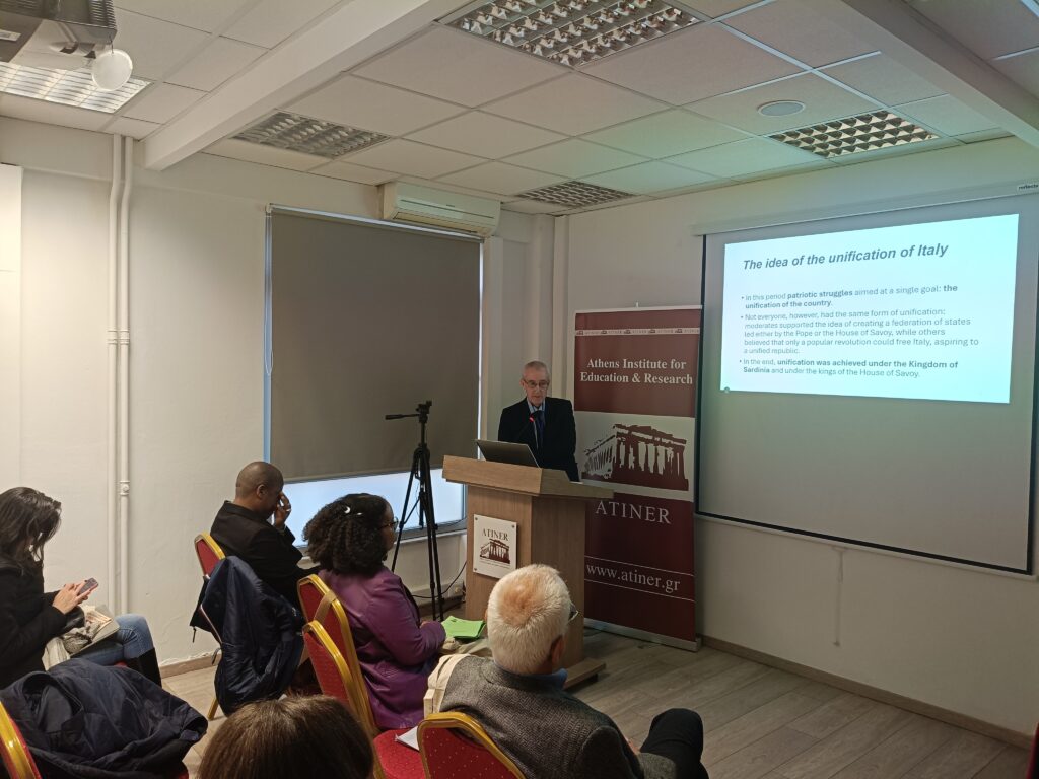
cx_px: 520
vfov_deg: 53.1
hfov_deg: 67.3
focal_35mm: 26
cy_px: 390
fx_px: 780
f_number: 1.8
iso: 400
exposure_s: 1/50
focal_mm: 4.84
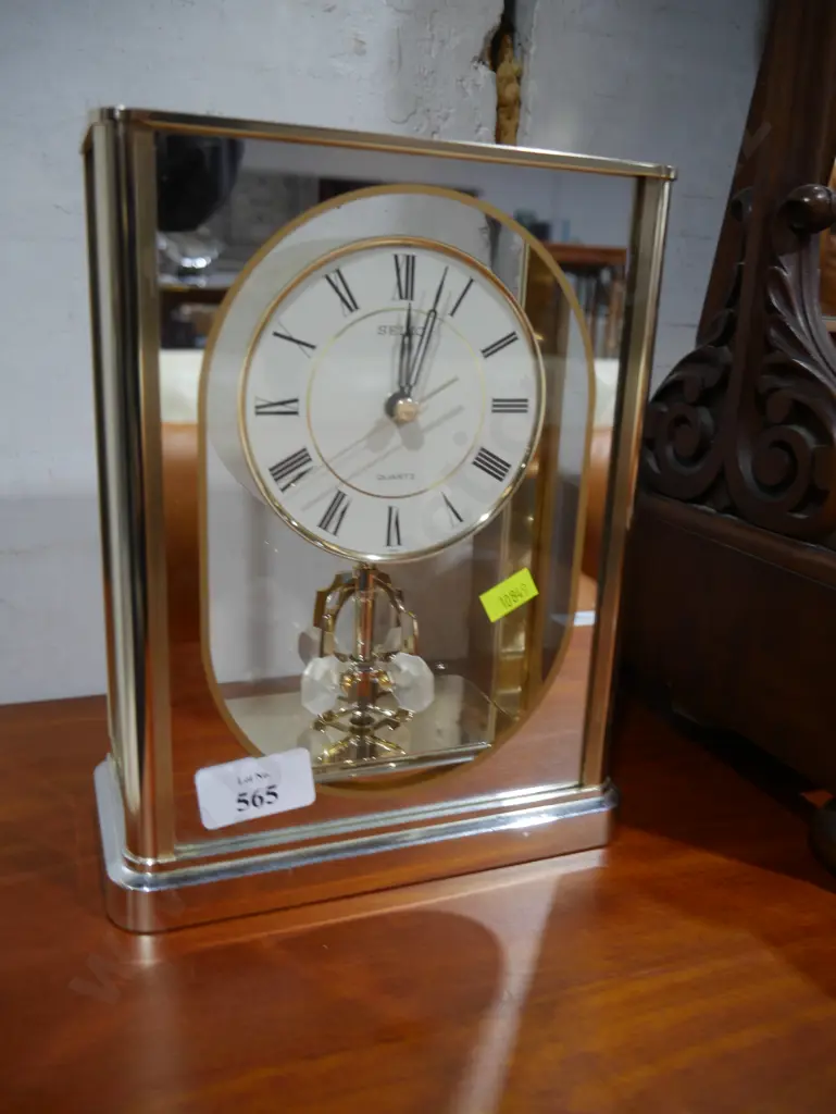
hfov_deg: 49.8
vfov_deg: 63.4
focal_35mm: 28
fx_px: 901
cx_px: 418
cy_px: 557
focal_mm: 14
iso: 250
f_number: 3.5
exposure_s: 1/60
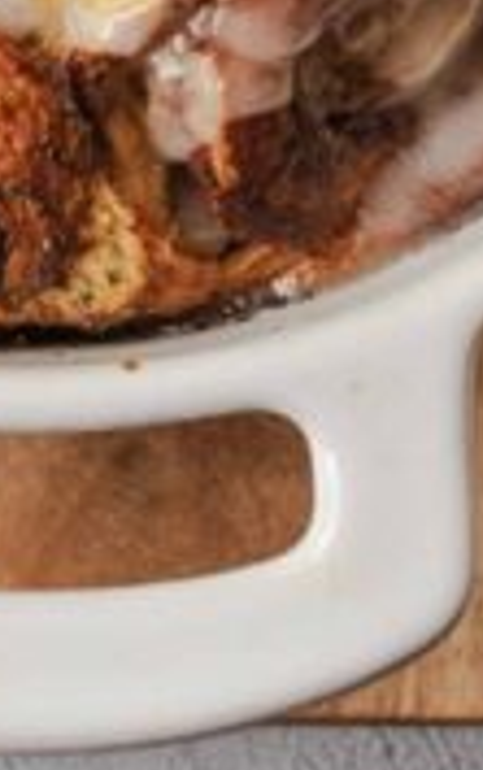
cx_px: -85
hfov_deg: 6.1
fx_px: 4538
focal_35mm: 216
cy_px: -744
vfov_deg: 9.1
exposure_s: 1/50
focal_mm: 50
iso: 400
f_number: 4.5
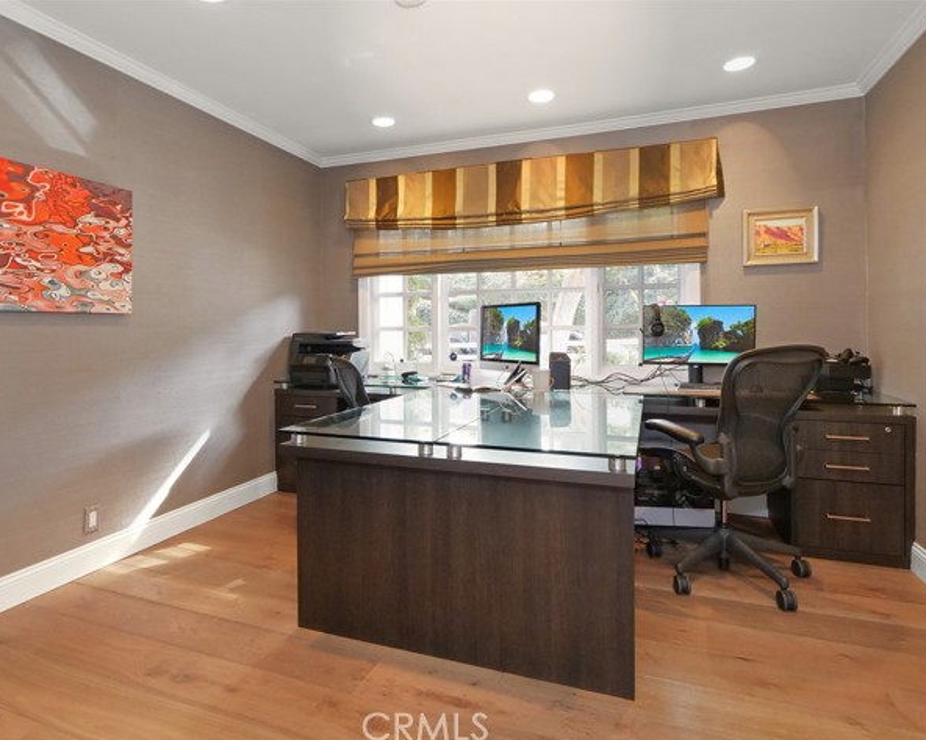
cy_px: 374
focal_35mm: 19
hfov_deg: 83.2
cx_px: 433
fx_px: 520
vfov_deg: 70.8
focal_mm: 9
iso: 1600
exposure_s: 1/30
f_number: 5.6
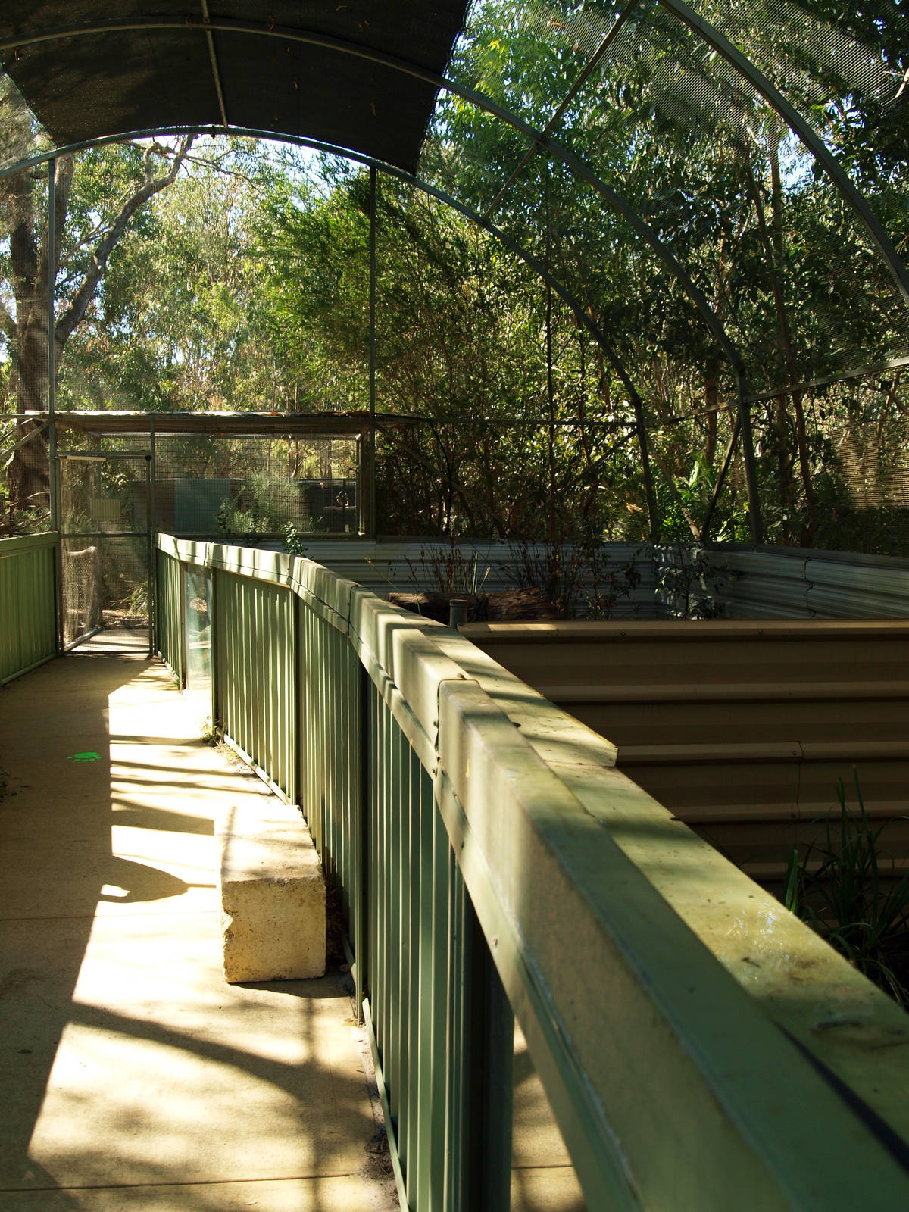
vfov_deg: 54.0
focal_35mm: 34
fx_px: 1190
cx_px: 454
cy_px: 606
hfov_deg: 41.8
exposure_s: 1/125
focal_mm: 17
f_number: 5.6
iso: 160
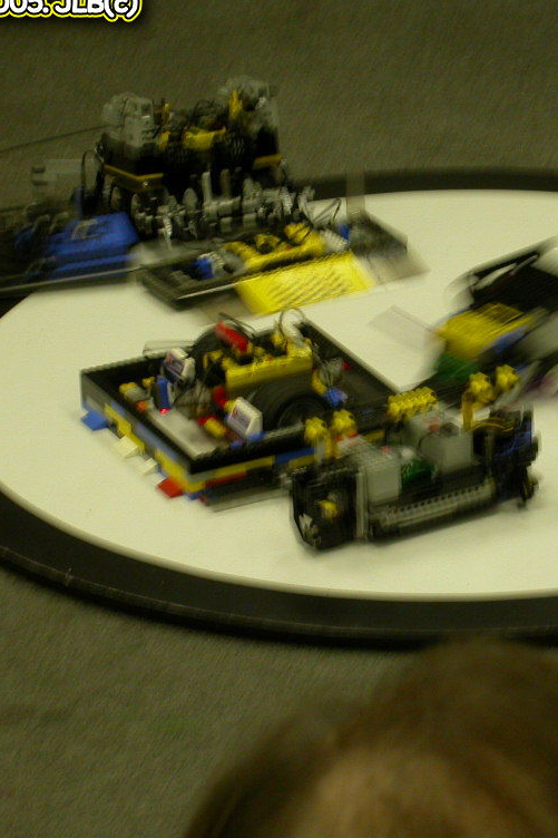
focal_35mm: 211
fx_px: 4908
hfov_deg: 6.5
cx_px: 412
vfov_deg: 9.8
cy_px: 411
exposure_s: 1/7.9
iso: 100
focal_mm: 30.8
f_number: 5
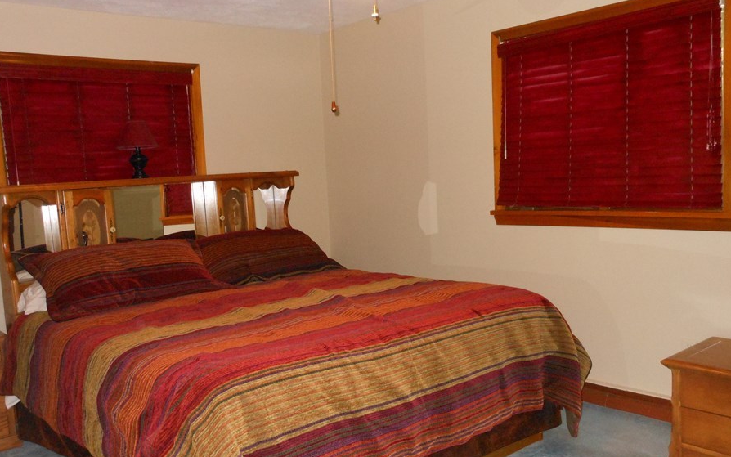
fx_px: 677
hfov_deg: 56.7
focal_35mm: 34
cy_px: 258
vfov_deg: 37.2
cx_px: 342
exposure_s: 1/25
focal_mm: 5
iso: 500
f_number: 3.7
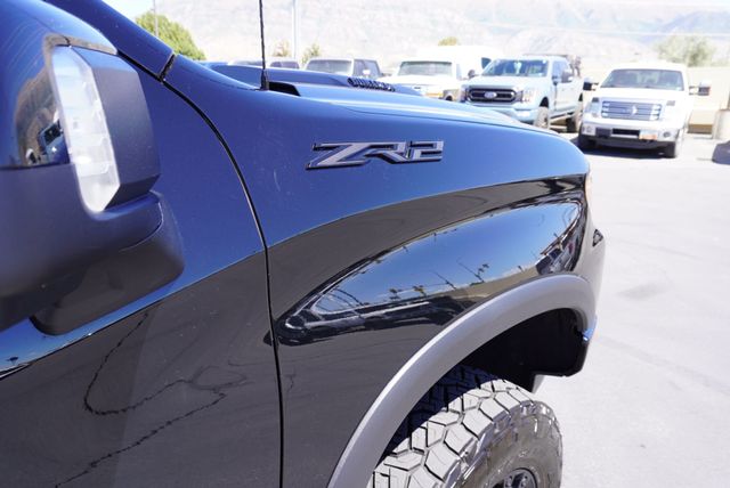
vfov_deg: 50.5
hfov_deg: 70.4
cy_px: 244
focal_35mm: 26
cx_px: 365
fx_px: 518
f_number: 5.6
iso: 100
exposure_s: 1/100
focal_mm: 17
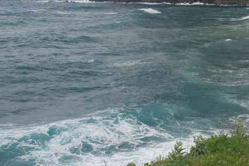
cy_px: 71
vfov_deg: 16.4
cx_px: 156
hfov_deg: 24.4
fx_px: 574
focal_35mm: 83
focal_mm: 28
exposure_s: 1/100
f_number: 11
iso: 200
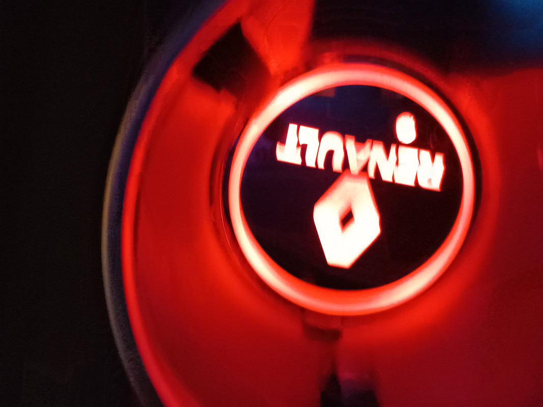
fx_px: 423
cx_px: 272
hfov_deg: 65.3
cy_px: 204
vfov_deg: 51.3
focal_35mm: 27
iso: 1600
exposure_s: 1/14.3
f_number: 1.8
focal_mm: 4
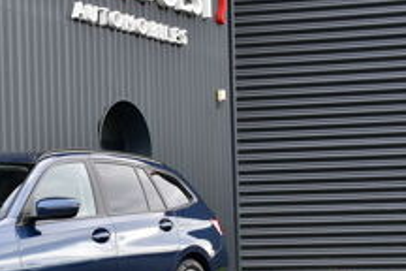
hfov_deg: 21.5
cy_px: 207
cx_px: -34
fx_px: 1016
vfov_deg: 15.1
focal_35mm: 90
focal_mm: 27
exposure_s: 1/80
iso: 400
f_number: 8
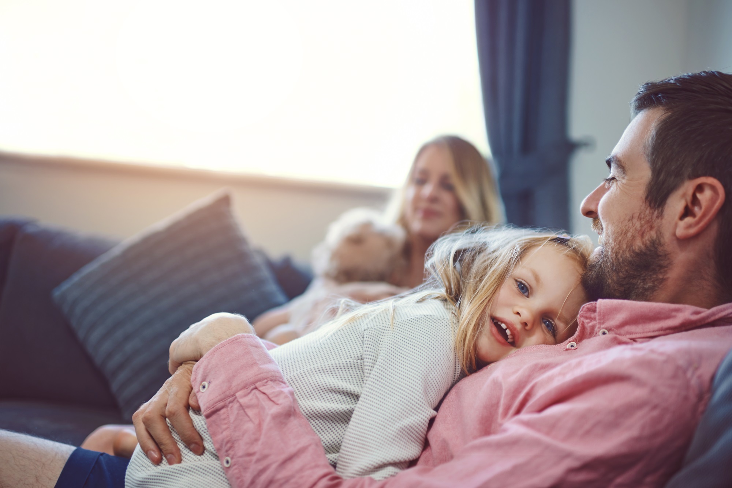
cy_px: 244
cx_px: 366
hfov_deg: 54.4
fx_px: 712
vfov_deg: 37.9
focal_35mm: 35
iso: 125
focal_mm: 35
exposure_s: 1/200
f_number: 1.8
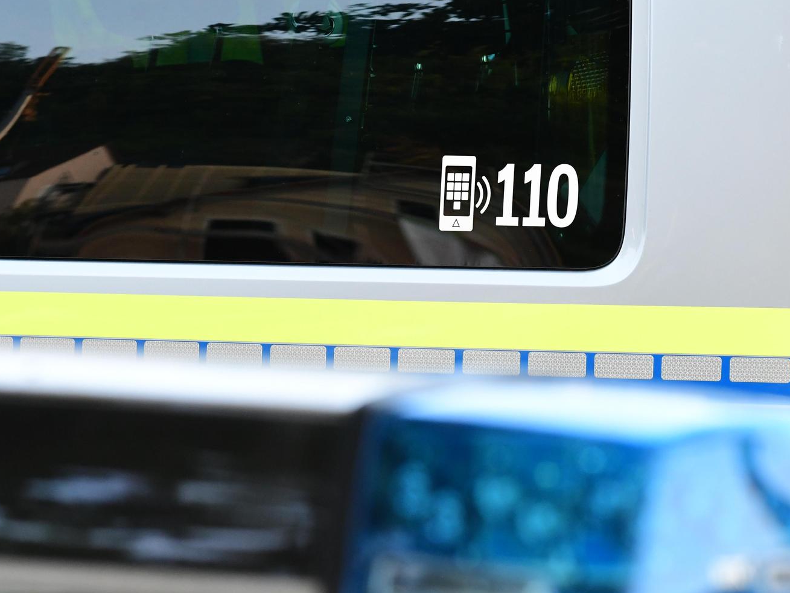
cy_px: 363
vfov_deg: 3.5
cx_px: 532
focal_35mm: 423
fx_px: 9655
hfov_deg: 4.7
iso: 2000
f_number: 7.1
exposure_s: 1/200
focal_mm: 200
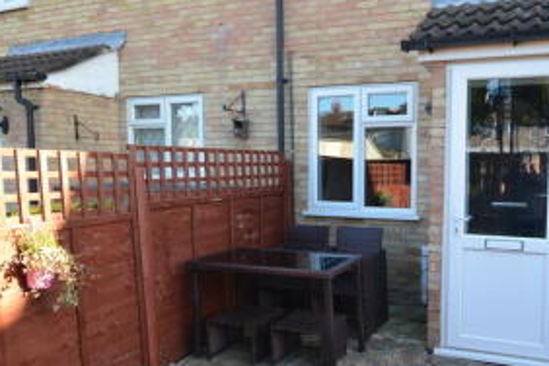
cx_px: 374
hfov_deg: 63.8
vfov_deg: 46.5
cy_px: 209
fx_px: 425
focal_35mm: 28
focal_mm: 11
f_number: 5.6
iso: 250
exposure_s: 1/125
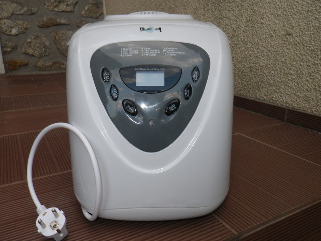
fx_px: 260
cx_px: 160
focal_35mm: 28
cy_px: 120
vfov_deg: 49.7
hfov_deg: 63.4
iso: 80
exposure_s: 1/80
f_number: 4.2
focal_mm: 5
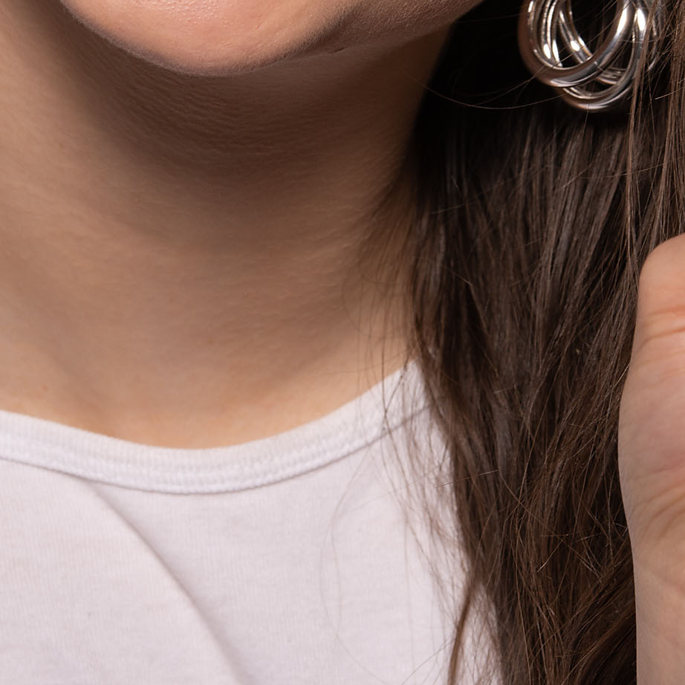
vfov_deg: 3.9
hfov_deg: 3.9
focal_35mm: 450
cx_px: 319
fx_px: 10075
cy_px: 174
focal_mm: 122
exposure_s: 1/200
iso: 64
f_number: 8
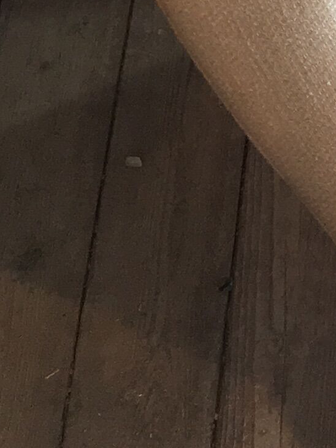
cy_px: -444
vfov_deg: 11.2
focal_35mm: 160
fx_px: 2071
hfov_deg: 8.5
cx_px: 780
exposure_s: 1/100
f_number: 2.2
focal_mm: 4.15
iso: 32
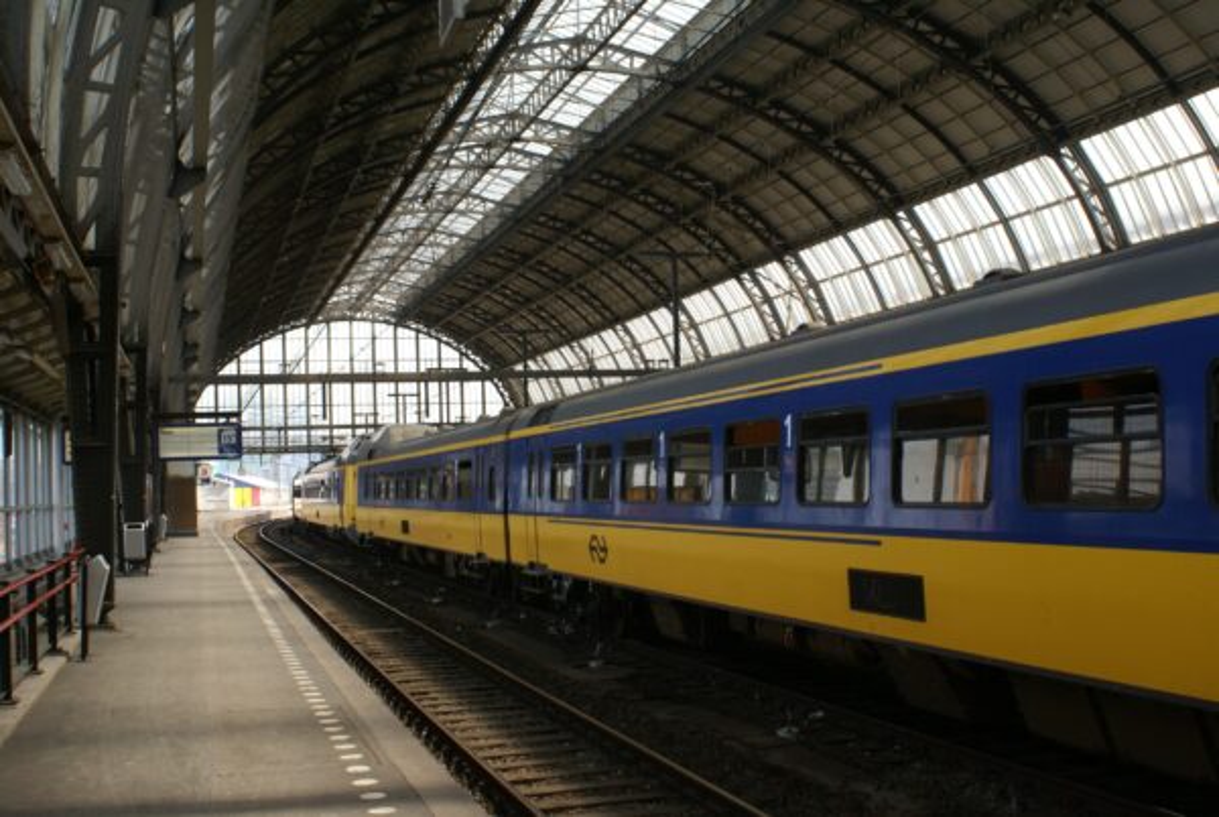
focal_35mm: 42
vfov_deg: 32.0
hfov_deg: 46.3
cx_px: 610
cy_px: 408
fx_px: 1424
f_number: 8
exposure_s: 1/60
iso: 100
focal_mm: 28
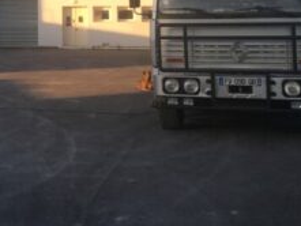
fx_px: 731
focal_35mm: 84
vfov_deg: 17.1
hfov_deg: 21.3
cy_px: -12
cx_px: -76
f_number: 2.2
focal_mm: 4.15
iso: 25
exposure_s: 1/394
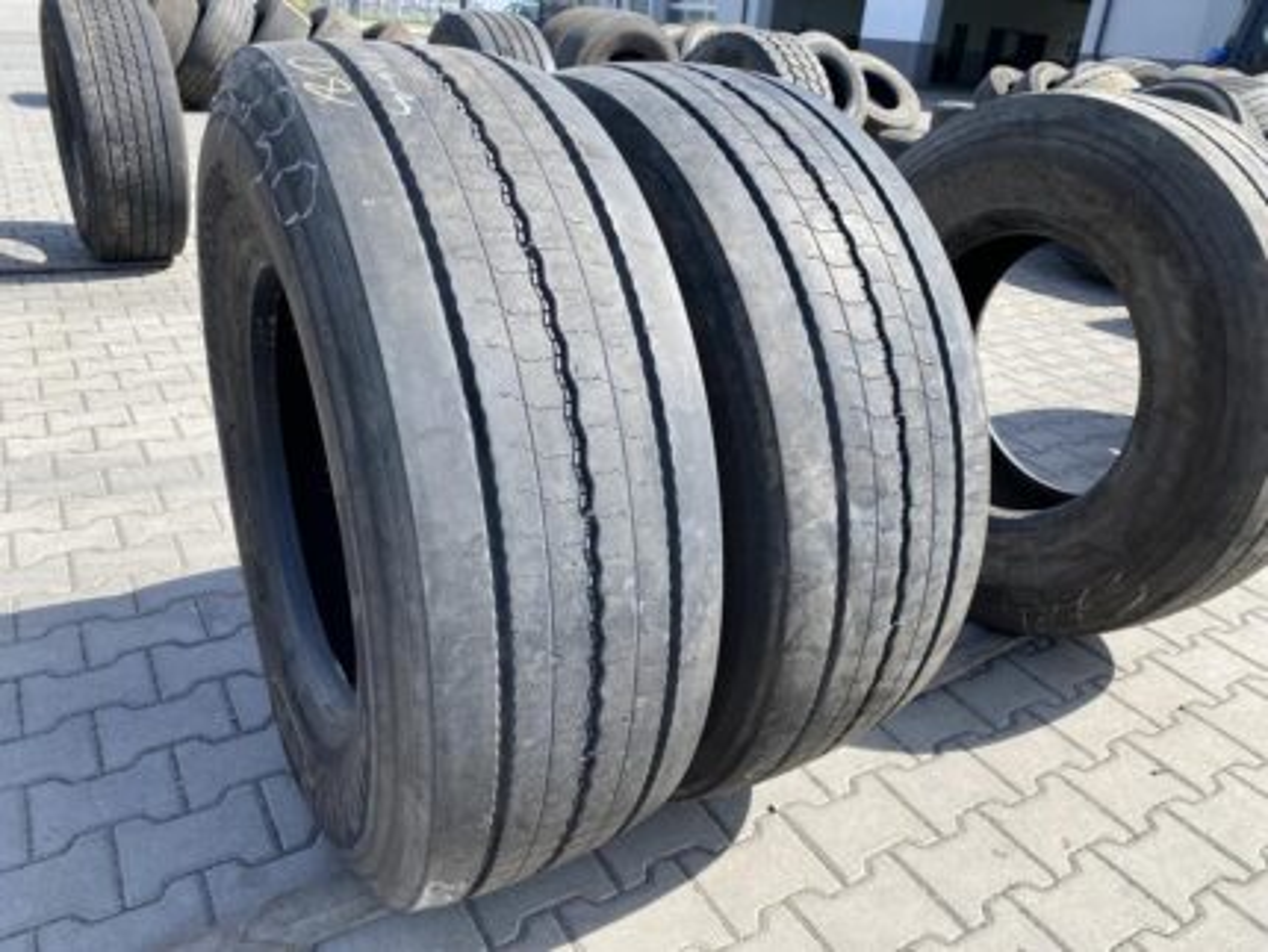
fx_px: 953
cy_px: 476
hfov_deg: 67.3
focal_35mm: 26
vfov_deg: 53.1
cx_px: 634
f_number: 1.8
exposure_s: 1/981
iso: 32
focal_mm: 4.25
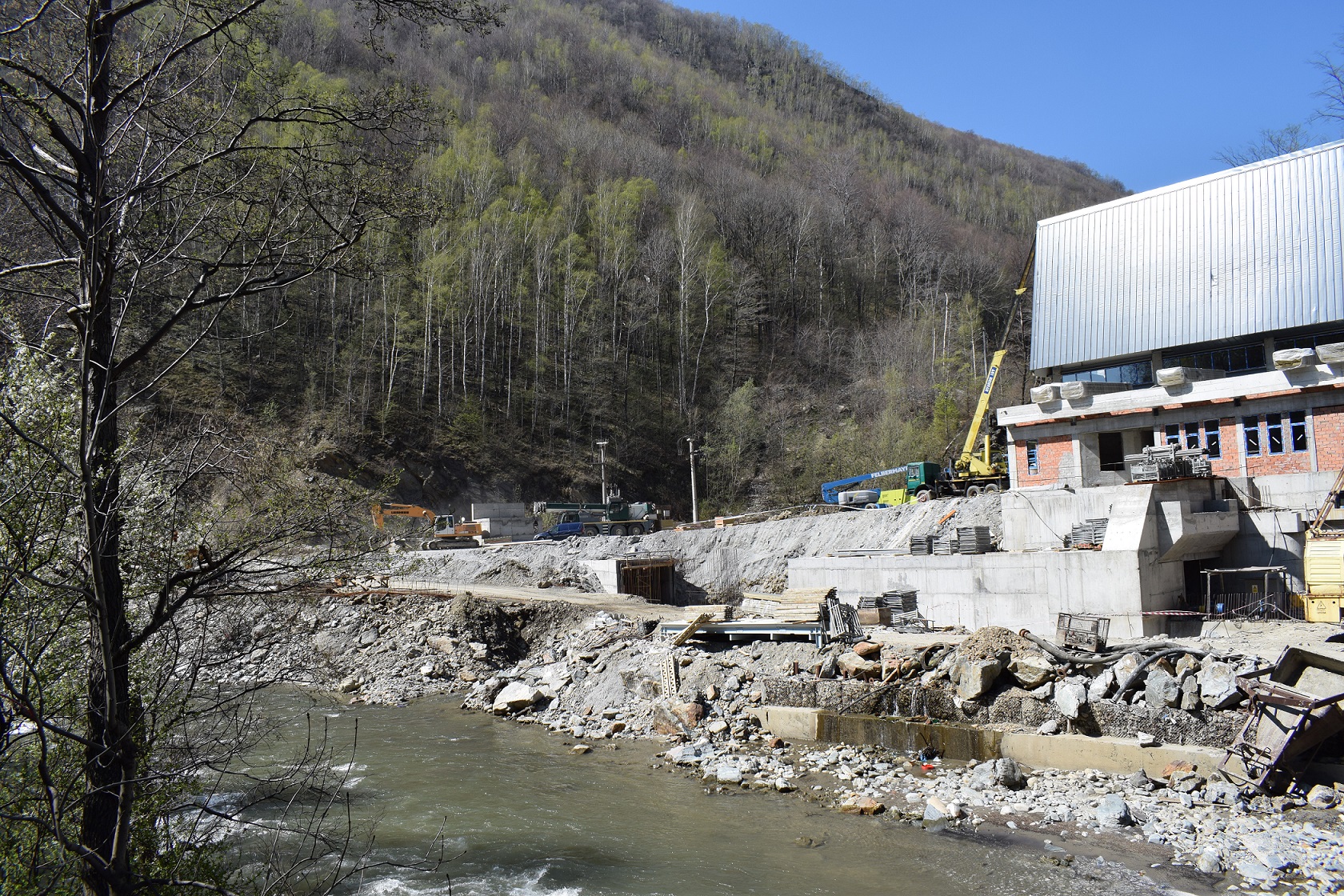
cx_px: 672
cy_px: 448
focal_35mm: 27
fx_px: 1008
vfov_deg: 47.9
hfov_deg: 67.4
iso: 200
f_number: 10
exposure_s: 1/400
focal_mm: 18
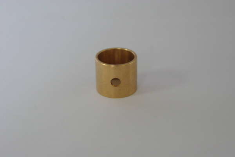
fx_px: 587
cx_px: 118
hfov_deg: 22.6
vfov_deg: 15.2
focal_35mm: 90
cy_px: 78
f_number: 5.6
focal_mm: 60
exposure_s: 1/30
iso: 800
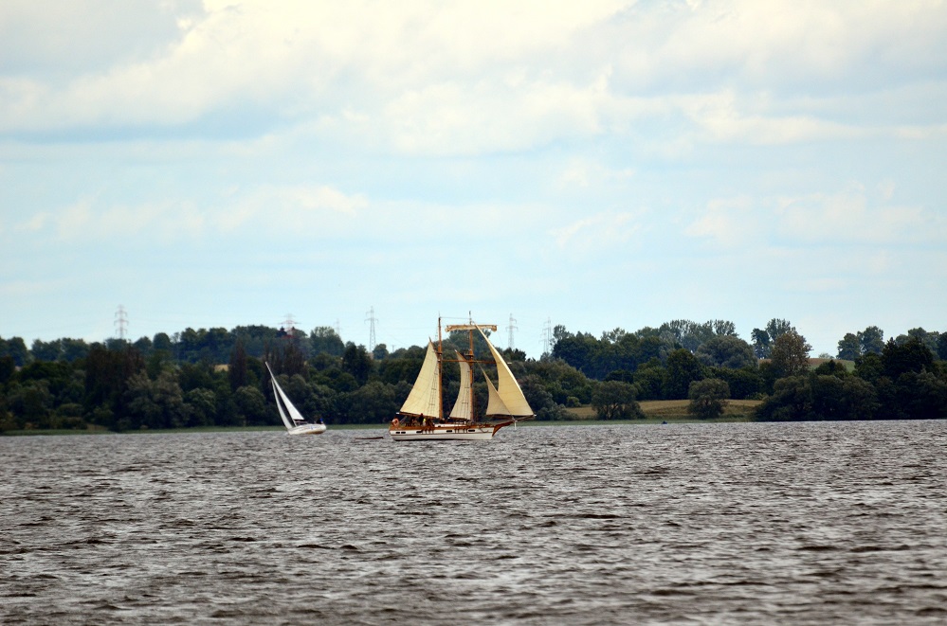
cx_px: 474
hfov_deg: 4.6
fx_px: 11809
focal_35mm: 450
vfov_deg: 3.0
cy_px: 313
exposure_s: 1/3200
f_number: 5.6
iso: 640
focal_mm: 300
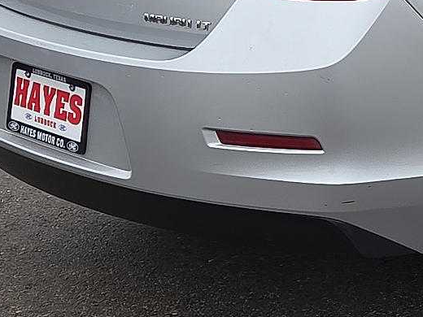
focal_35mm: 120
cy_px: -14
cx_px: 529
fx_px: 1466
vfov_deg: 12.2
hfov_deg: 15.7
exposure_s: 1/833
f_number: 1.8
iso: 76
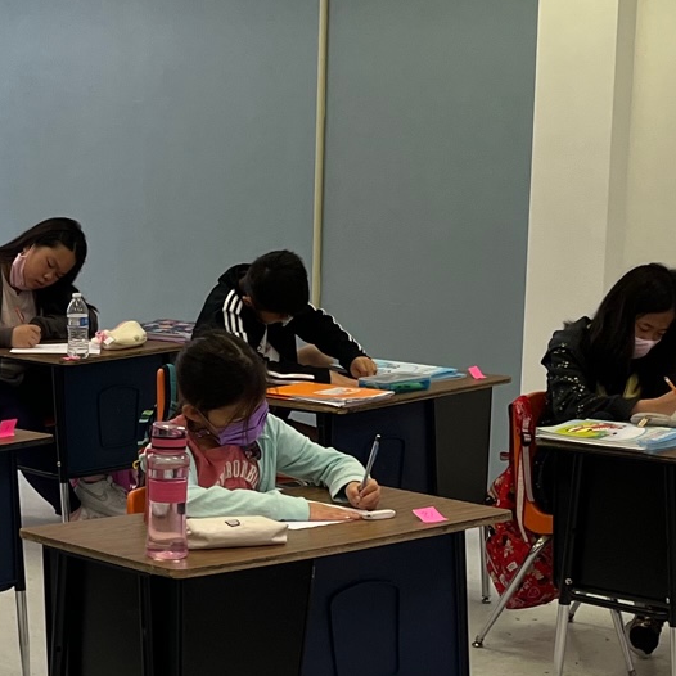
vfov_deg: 19.7
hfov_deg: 19.0
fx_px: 1944
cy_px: 451
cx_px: -42
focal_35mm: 88
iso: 80
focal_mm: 5.1
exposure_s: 1/120
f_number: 1.6
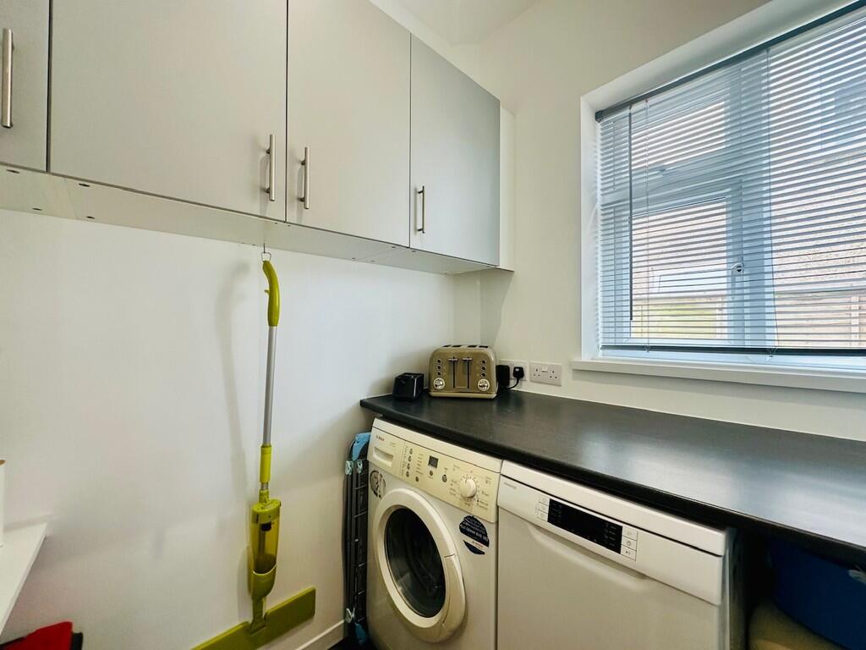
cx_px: 433
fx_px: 350
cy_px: 325
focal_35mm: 14
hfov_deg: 102.1
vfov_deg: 85.7
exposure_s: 1/100
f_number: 2.2
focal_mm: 2.22
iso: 125
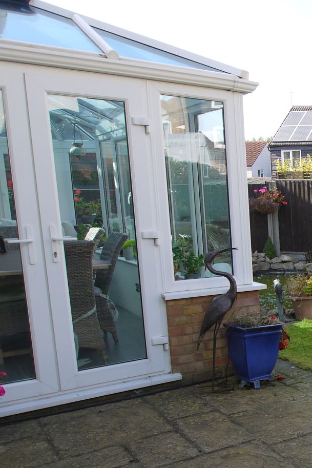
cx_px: 457
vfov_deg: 46.1
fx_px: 546
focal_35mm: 42
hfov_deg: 25.0
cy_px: 285
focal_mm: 9
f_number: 5
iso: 100
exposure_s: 1/200
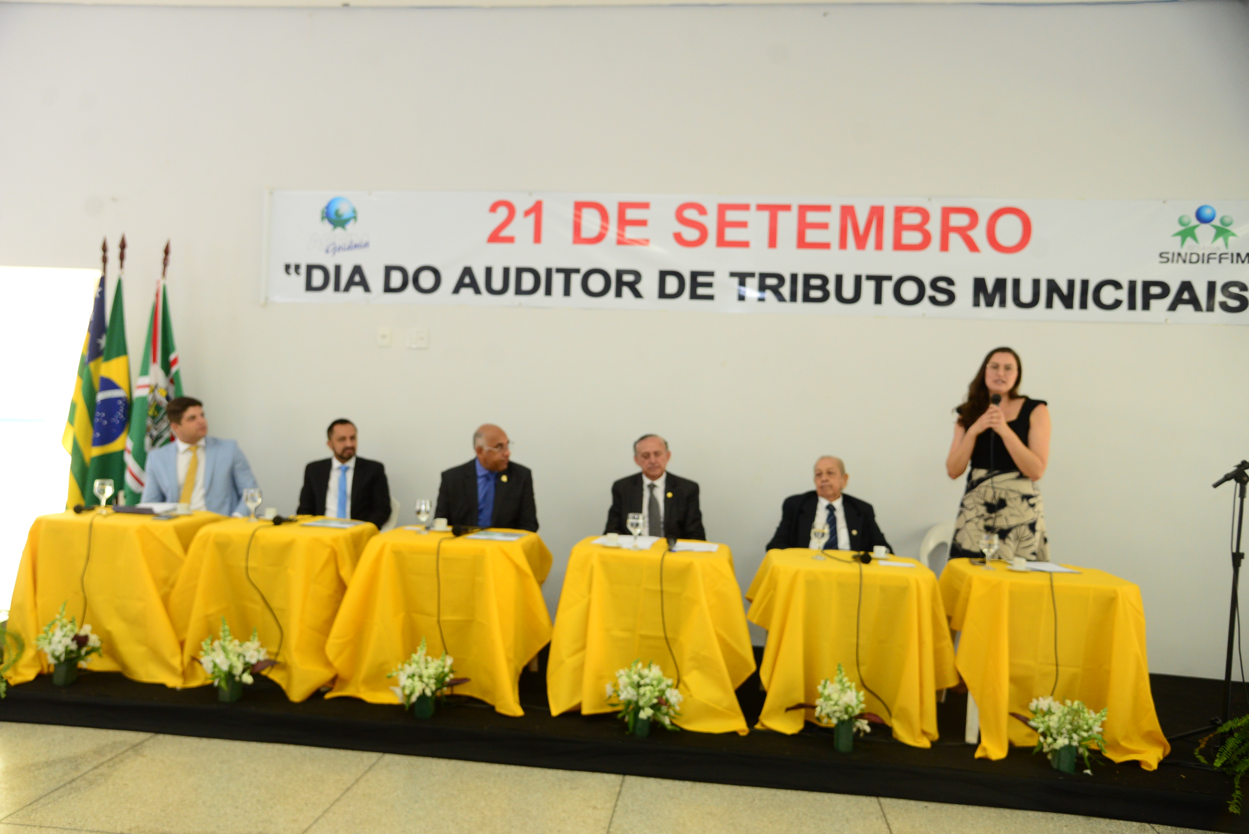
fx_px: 1076
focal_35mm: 31
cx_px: 624
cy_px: 417
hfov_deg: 60.3
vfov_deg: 42.4
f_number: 4
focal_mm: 31
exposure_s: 1/125
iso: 1600
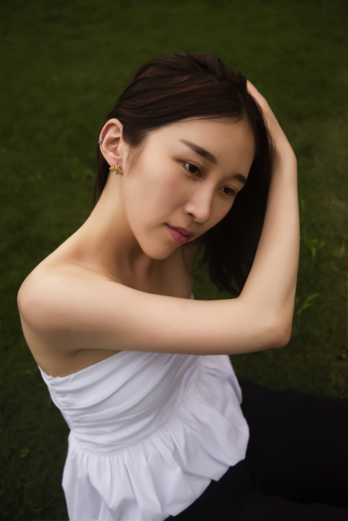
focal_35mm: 35
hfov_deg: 37.9
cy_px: 260
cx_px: 174
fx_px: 507
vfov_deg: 54.4
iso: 4000
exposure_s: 1/160
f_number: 4
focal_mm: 35
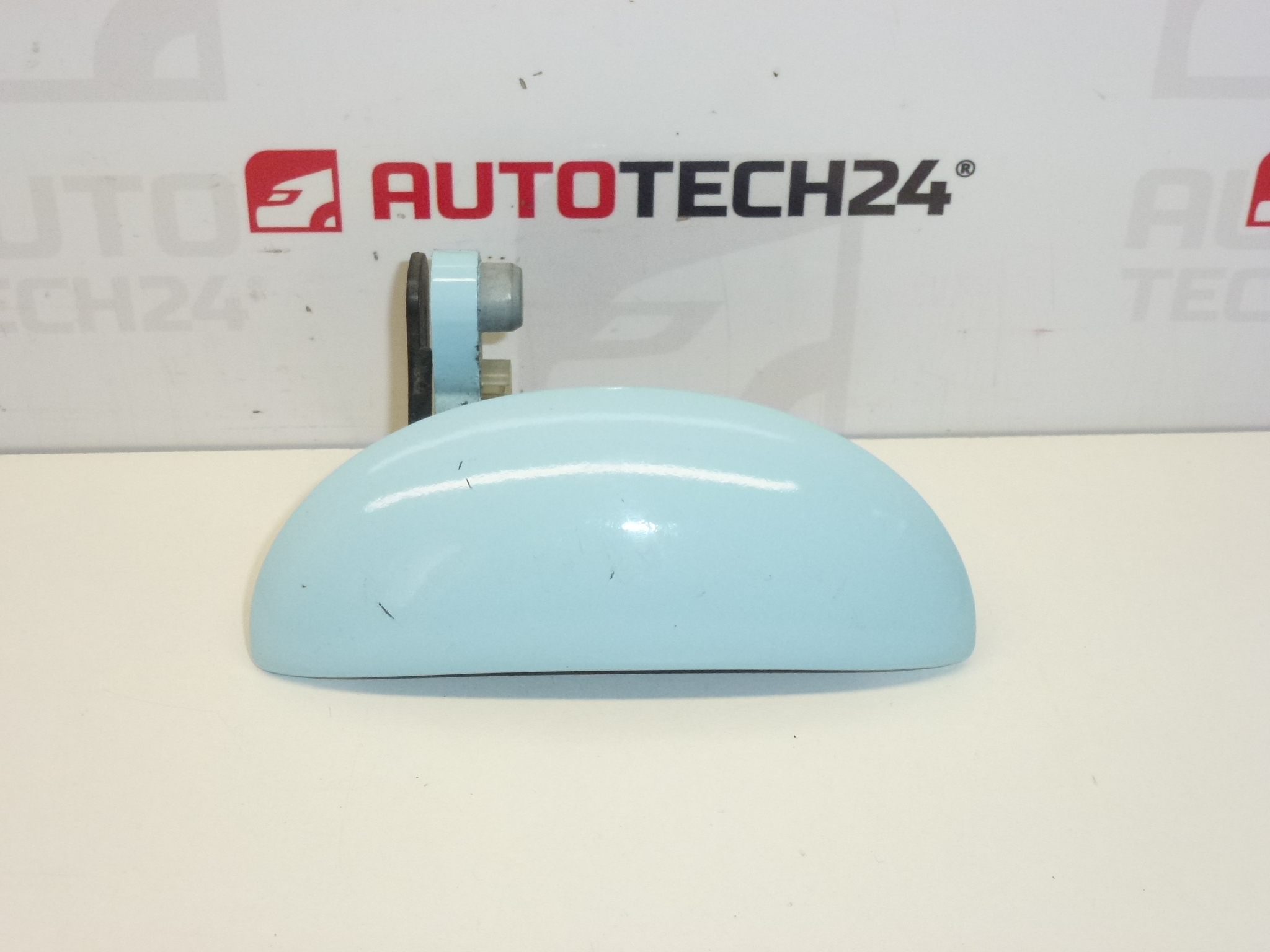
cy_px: 476
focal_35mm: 52
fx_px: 1908
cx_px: 635
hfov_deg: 36.8
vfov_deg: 28.0
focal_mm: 9.4
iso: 400
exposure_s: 1/250
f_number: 4.3
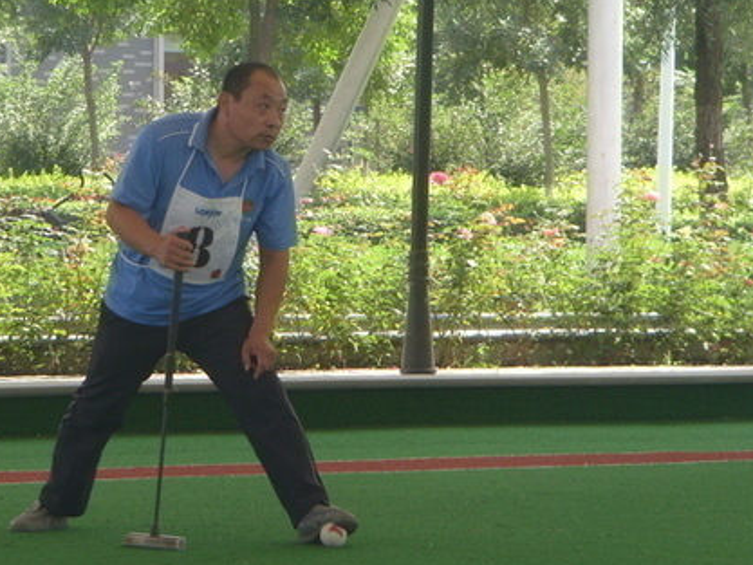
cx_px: 244
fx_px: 5636
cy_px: 242
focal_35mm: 259
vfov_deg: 5.7
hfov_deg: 7.6
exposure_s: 1/180
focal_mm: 30
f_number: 4.9
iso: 100
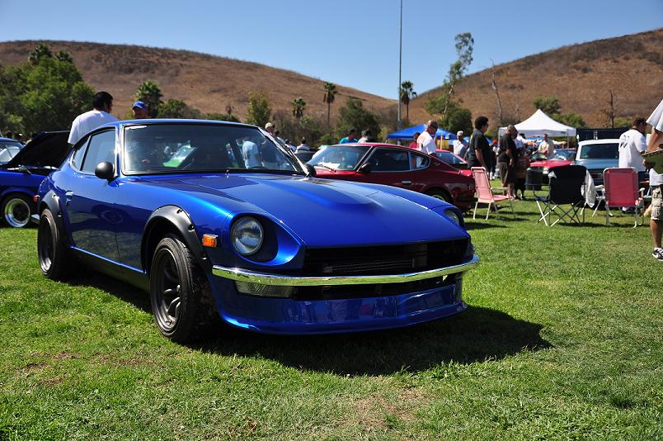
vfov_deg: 34.1
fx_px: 717
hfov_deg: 49.6
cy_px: 220
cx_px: 332
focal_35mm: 39
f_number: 4
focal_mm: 26
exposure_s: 1/1600
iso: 200
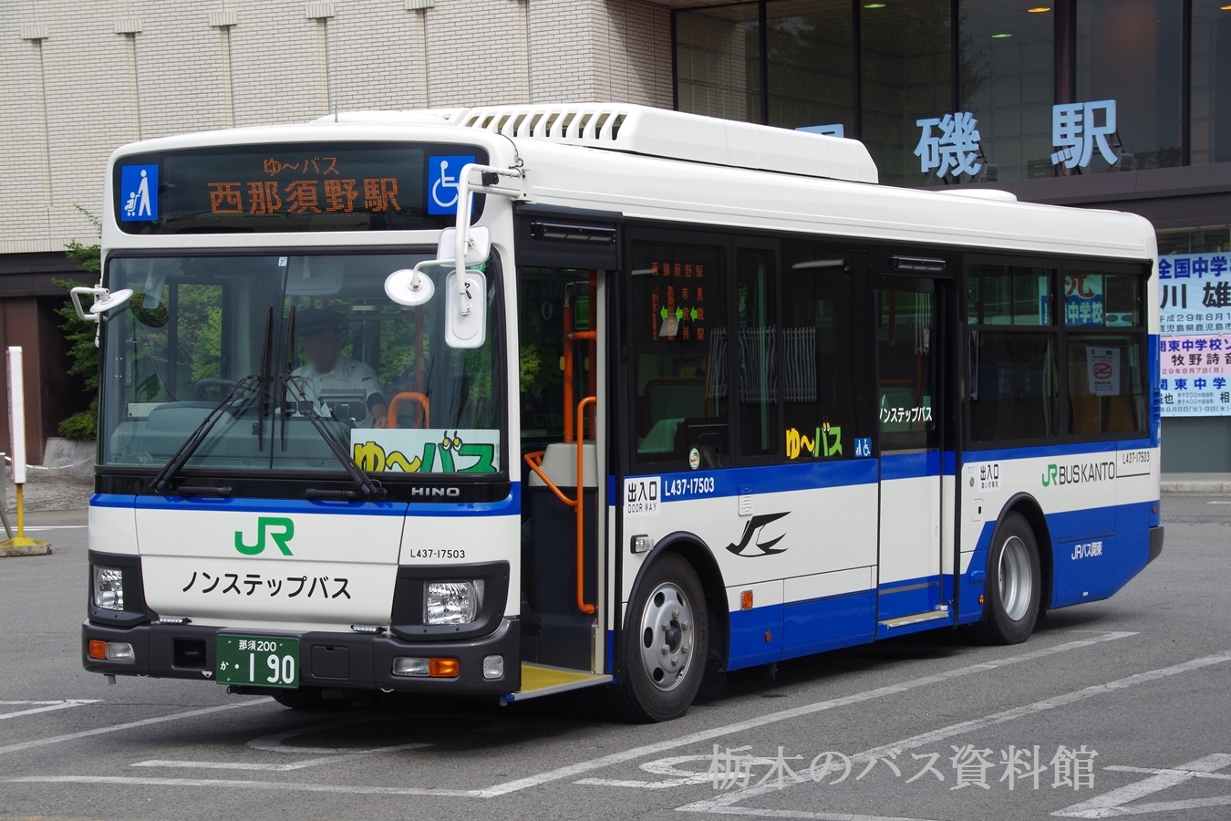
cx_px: 616
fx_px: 2701
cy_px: 410
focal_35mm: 79
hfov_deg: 25.7
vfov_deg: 17.3
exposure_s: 1/100
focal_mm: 53
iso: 200
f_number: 10
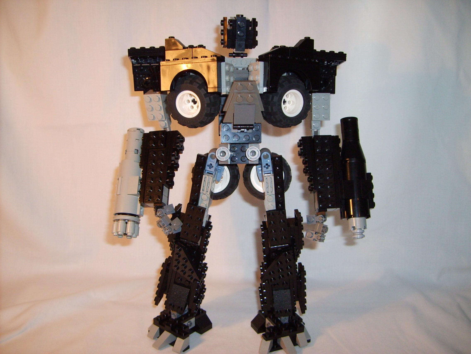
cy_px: 177
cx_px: 236
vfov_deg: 40.7
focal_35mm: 35
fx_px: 476
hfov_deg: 52.6
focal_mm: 5.8
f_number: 2.8
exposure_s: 1/45
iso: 100
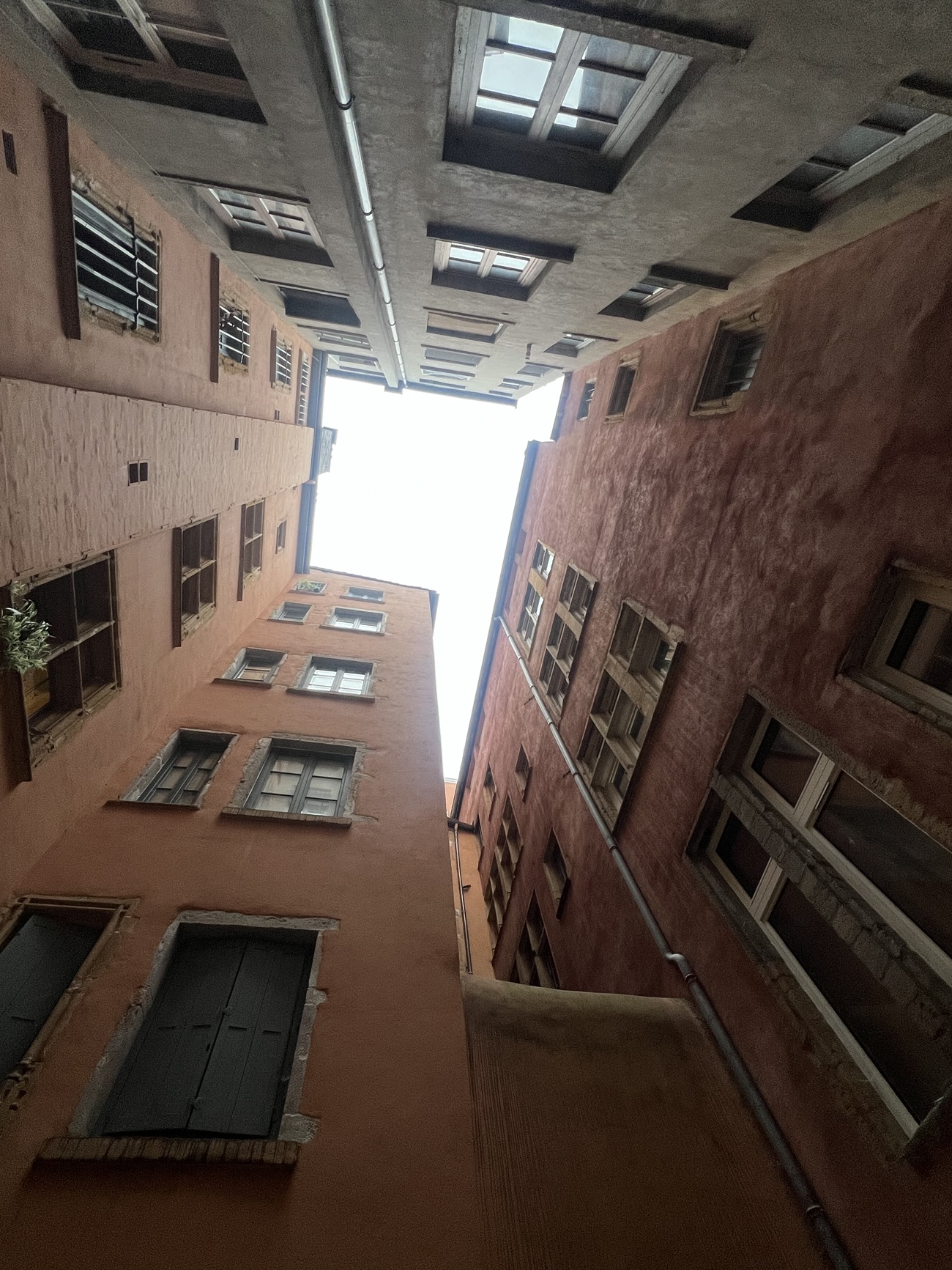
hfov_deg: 81.7
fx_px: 550
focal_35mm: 15
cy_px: 715
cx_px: 449
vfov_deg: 97.7
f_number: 1.8
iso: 160
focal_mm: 1.57
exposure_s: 1/99
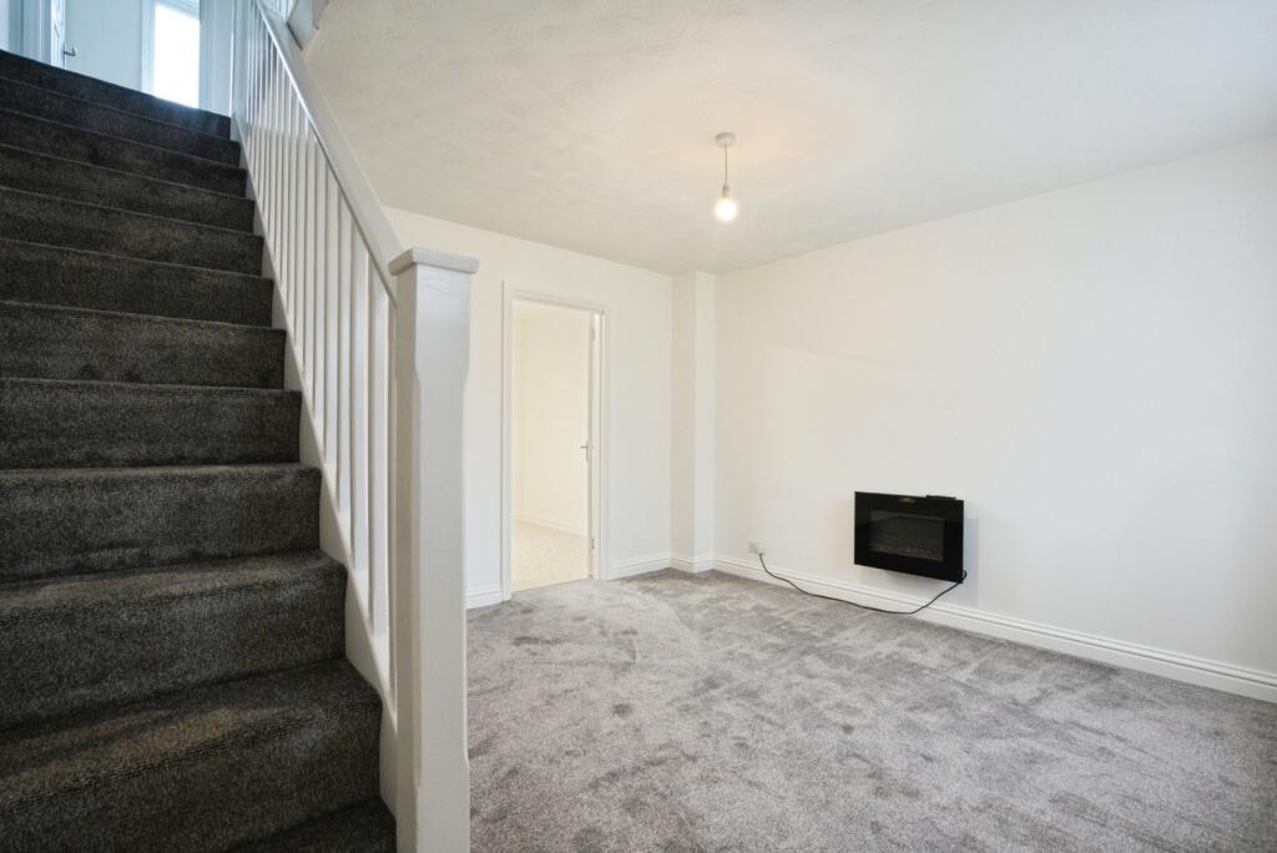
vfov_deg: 73.8
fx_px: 568
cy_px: 426
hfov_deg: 96.7
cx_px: 638
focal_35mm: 16
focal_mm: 16
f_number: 9
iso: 3200
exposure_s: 1/30
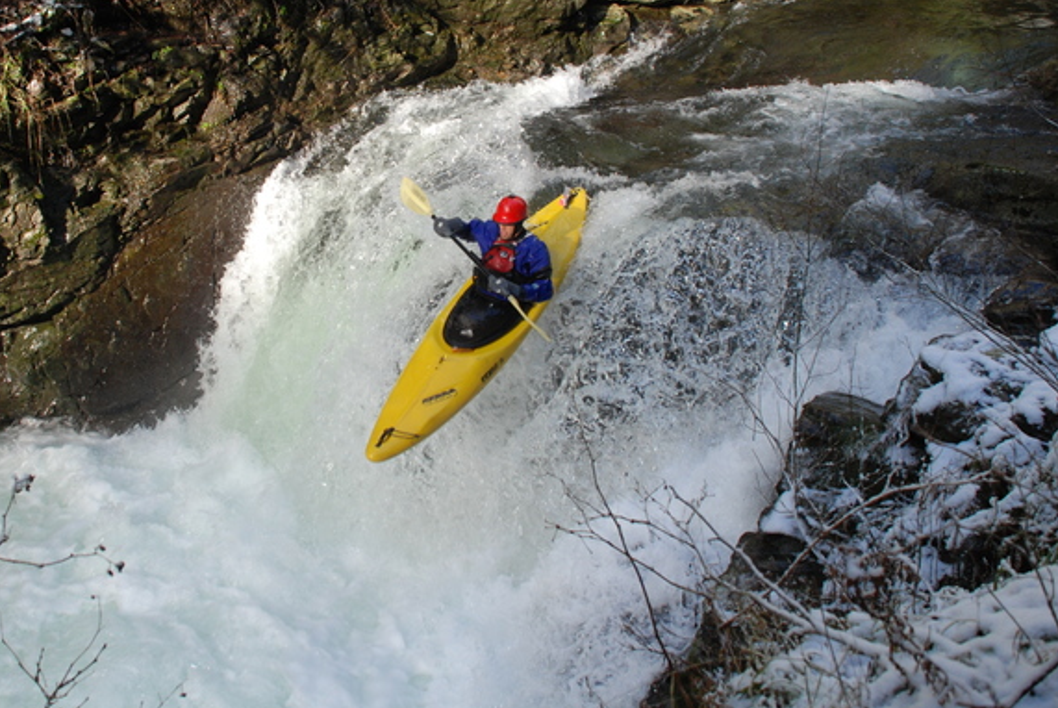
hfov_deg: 46.1
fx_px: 1236
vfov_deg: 31.7
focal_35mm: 42
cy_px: 223
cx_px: 422
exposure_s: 1/400
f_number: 3.8
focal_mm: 20
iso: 400
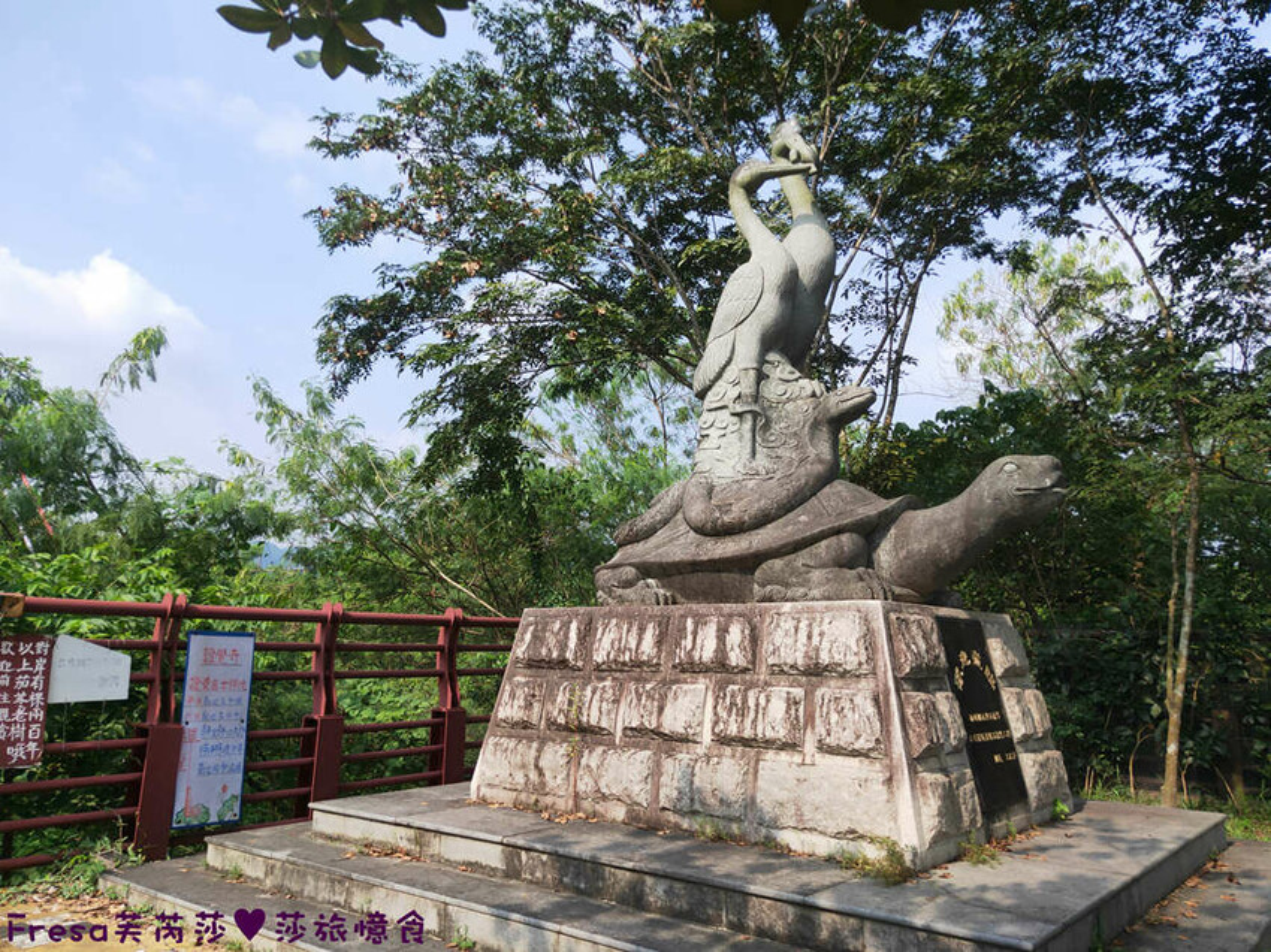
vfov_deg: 58.9
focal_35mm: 23
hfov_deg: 73.9
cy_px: 476
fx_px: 844
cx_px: 636
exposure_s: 1/1152
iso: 100
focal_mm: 3.97
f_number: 1.7
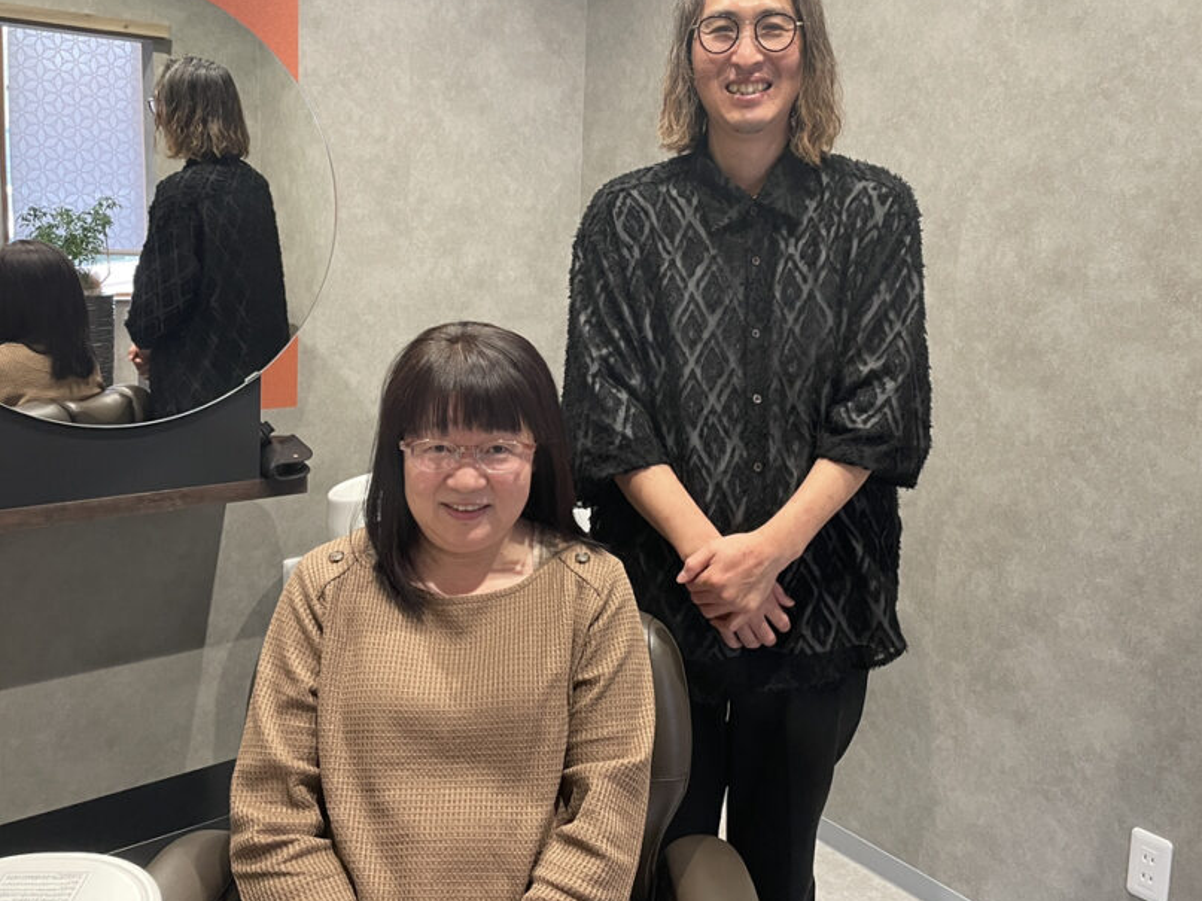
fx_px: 1146
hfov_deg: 55.4
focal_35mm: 33
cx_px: 608
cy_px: 362
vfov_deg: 42.7
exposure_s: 1/50
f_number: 1.6
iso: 250
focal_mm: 4.2
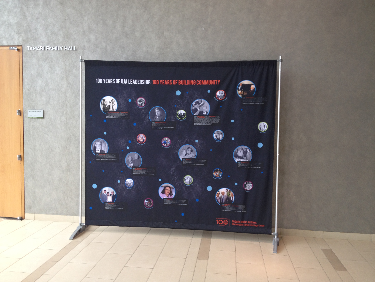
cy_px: 141
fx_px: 379
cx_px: 188
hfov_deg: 52.6
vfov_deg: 40.7
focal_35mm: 35
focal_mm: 4.28
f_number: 2.4
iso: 50
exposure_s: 1/20
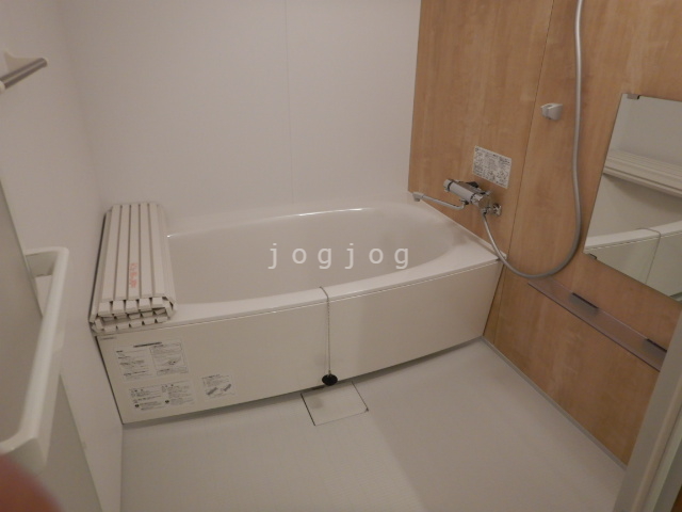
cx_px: 341
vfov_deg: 56.8
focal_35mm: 24
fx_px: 473
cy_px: 256
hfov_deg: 71.6
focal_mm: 4.3
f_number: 2.8
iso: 250
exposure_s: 1/30
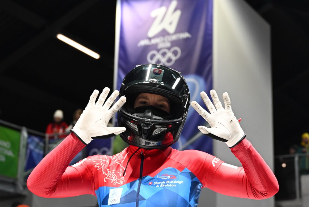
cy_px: 104
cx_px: 154
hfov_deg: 50.7
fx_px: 326
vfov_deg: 35.1
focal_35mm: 38
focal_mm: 38
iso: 800
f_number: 2.8
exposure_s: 1/1600
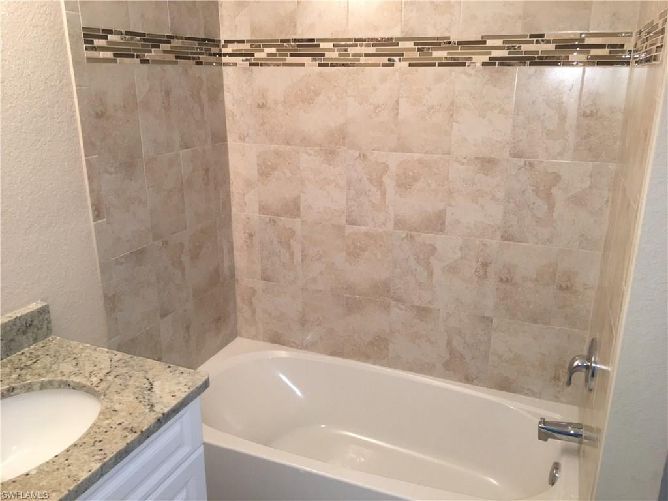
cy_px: 250
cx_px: 334
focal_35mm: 29
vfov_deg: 48.2
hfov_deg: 61.7
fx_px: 560
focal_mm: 4.15
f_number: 2.2
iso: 80
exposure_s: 1/30
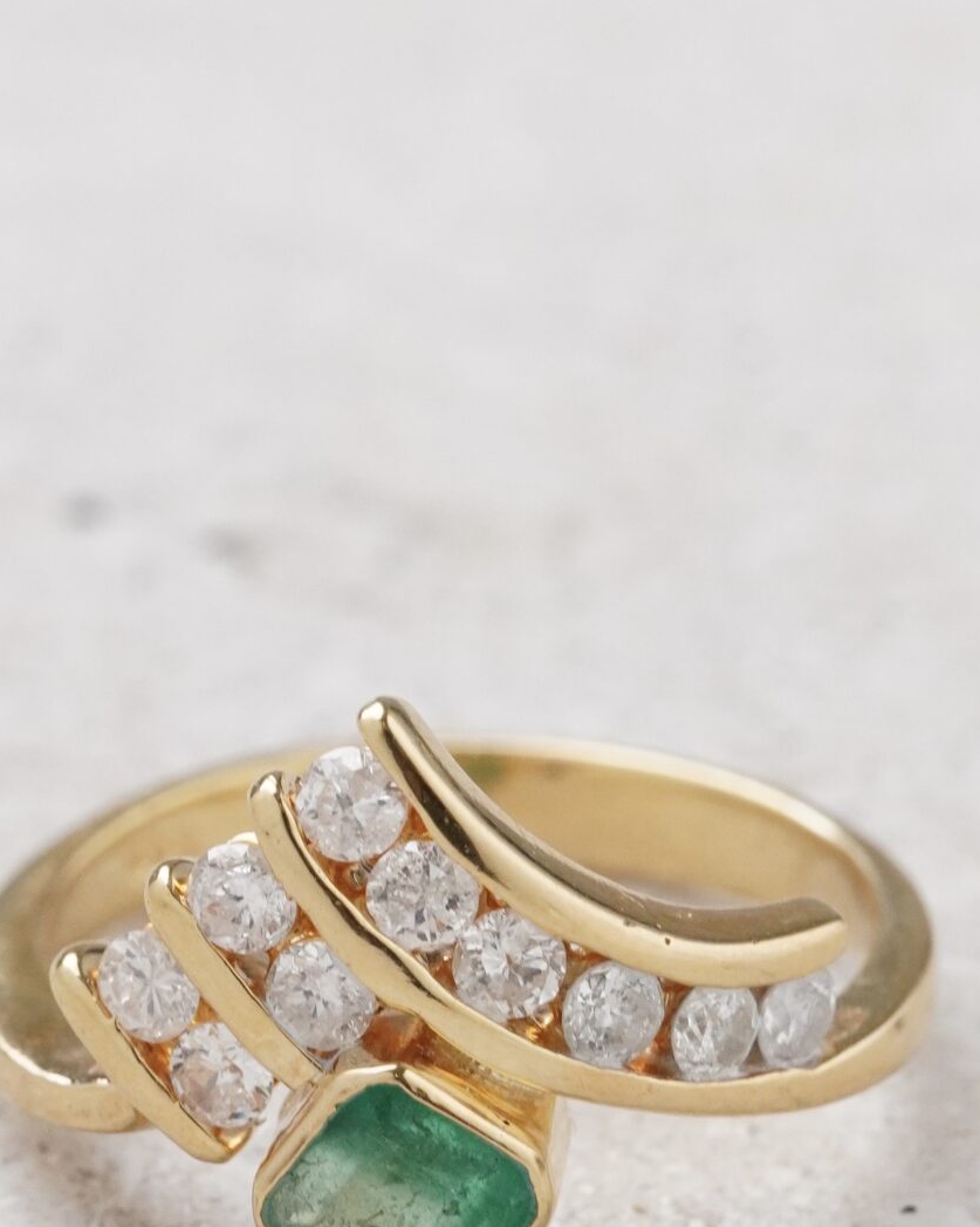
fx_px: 8741
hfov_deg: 6.4
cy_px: 1024
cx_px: 438
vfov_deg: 8.0
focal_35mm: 241
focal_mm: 70
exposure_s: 1/160
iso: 1250
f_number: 9
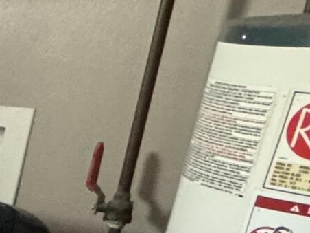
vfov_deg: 15.4
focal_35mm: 93
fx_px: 833
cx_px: -659
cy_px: 269
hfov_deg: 11.0
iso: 500
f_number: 2.2
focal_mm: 2.22
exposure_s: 1/60
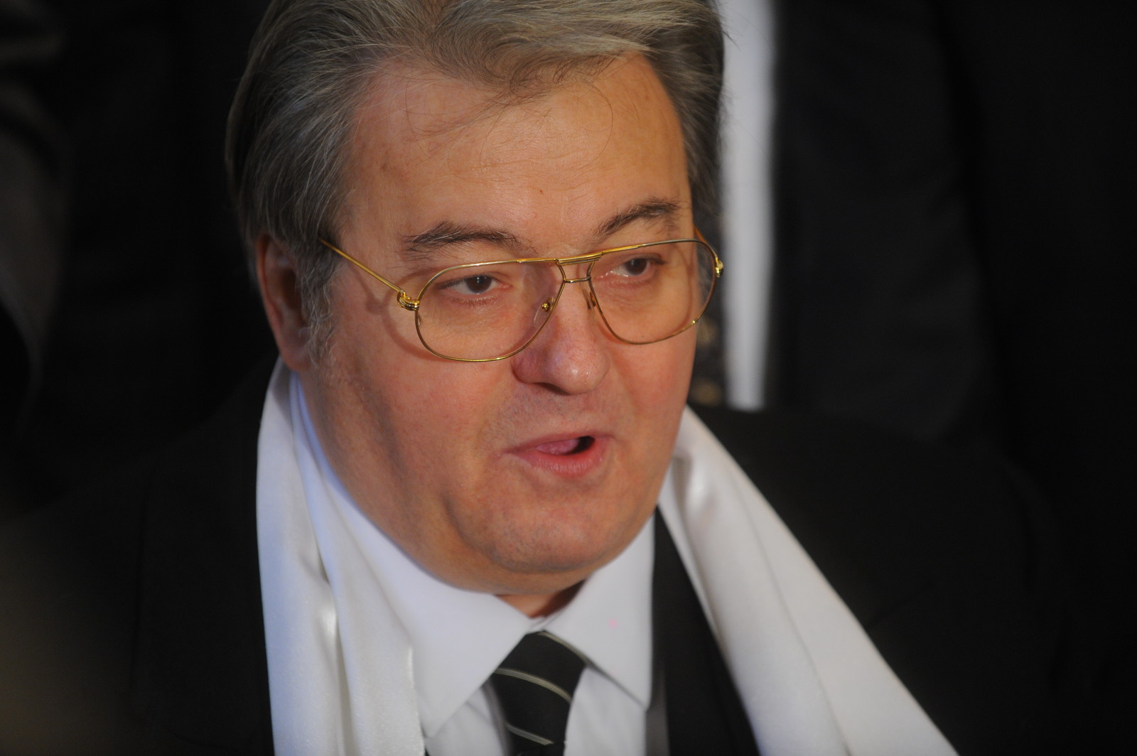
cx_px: 568
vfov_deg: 7.8
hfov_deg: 11.8
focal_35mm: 175
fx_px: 5522
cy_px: 378
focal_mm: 175
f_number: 3.2
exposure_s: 1/125
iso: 1600
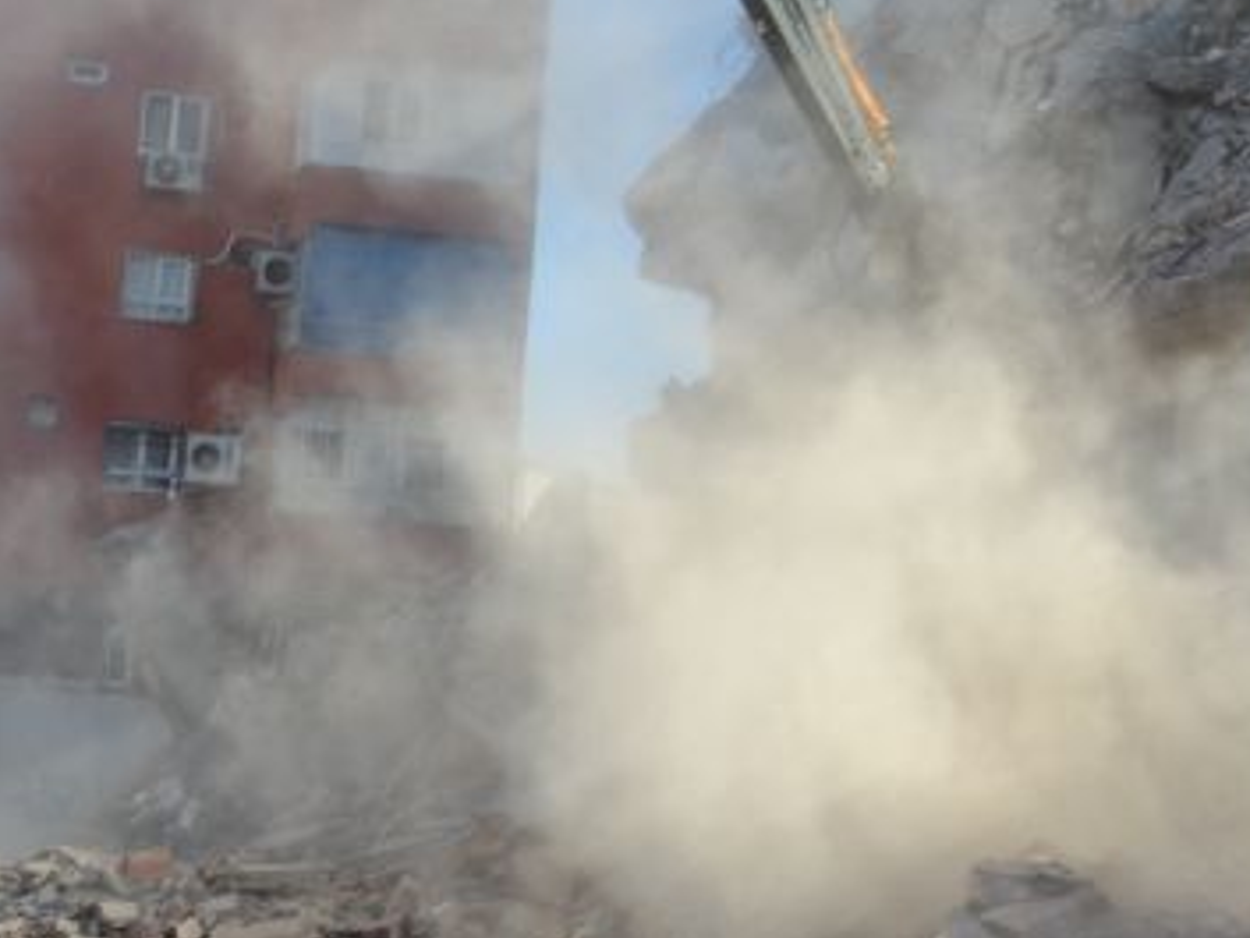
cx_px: 938
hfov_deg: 20.1
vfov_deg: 14.9
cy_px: -88
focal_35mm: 97
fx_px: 3504
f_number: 5.6
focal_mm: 22
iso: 100
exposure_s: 1/125
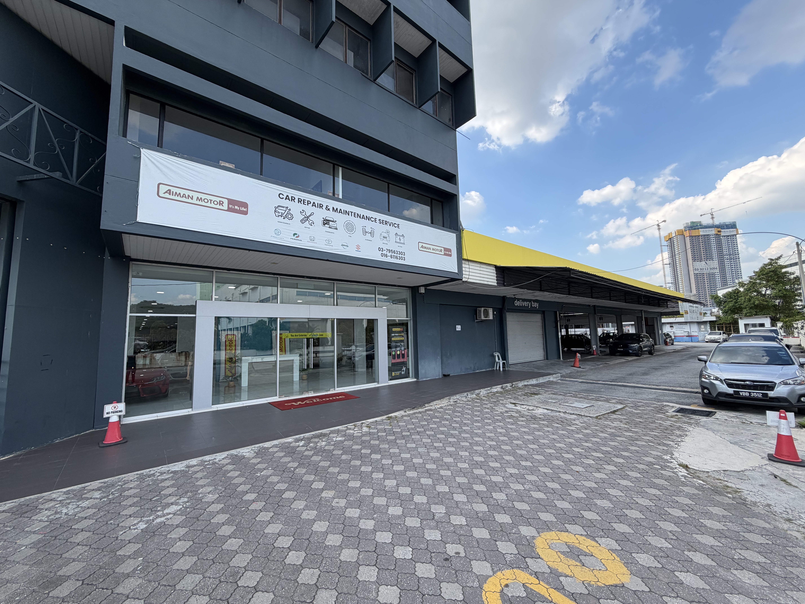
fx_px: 326
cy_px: 302
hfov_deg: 102.1
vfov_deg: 85.7
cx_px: 402
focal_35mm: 14
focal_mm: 2.22
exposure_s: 1/506
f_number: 2.2
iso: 40
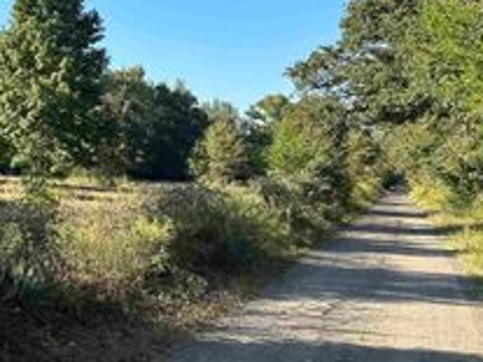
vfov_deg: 25.0
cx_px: -86
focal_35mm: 58
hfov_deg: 29.0
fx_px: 809
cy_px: 113
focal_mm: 6.86
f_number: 1.78
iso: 80
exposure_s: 1/2203
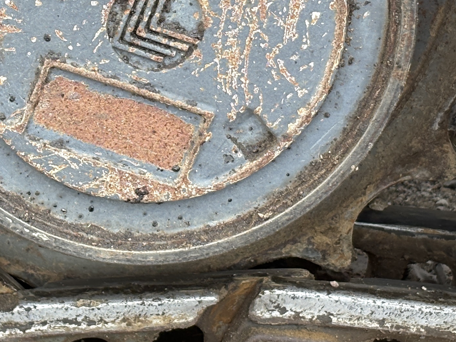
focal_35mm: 149
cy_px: 64
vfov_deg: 9.9
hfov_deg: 13.2
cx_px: 185
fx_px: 1963
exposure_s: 1/422
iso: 50
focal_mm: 5.96
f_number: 1.6
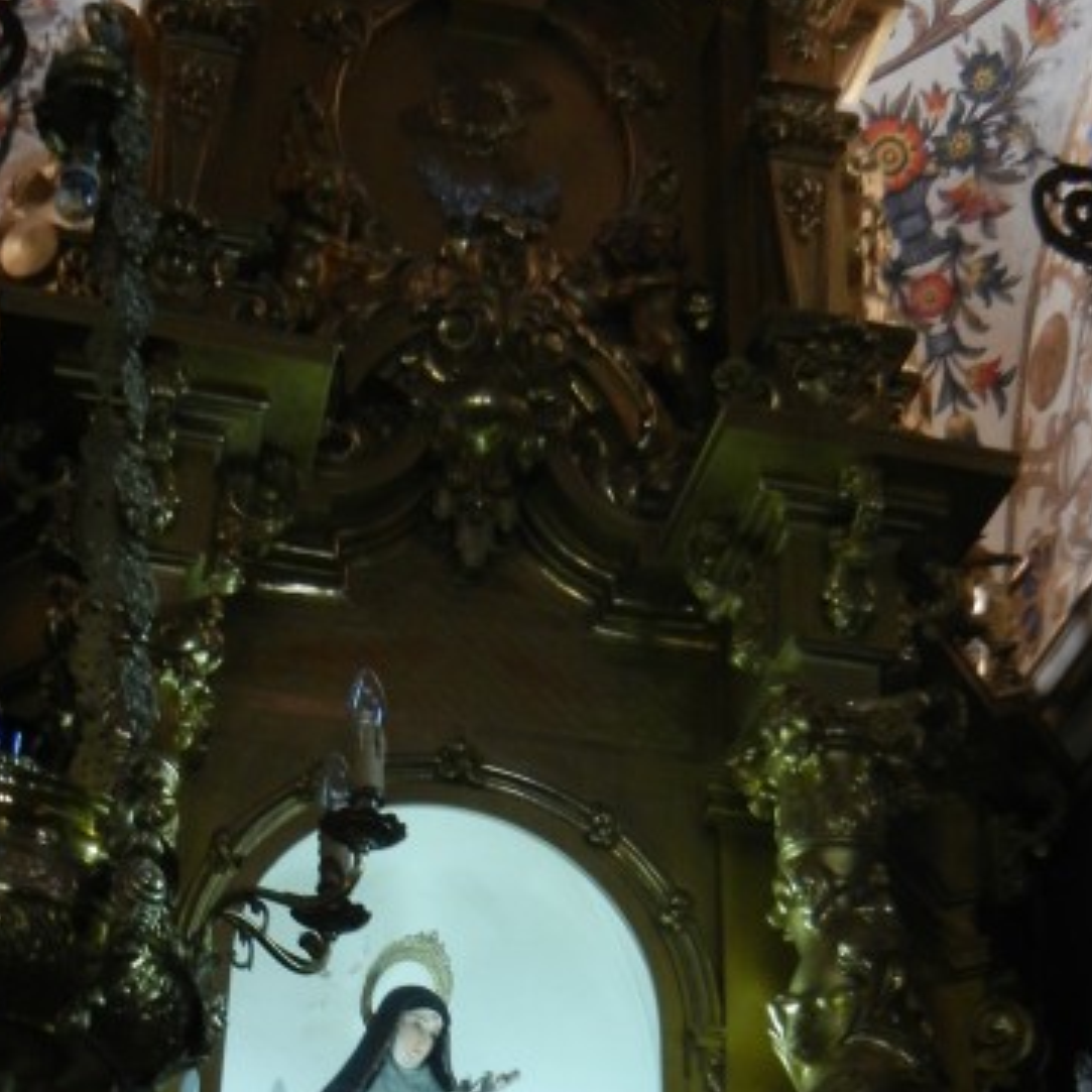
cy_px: 974
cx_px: 538
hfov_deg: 26.9
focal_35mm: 64
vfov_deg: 26.1
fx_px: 2284
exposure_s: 1/11.7
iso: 400
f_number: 3.6
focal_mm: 6.2
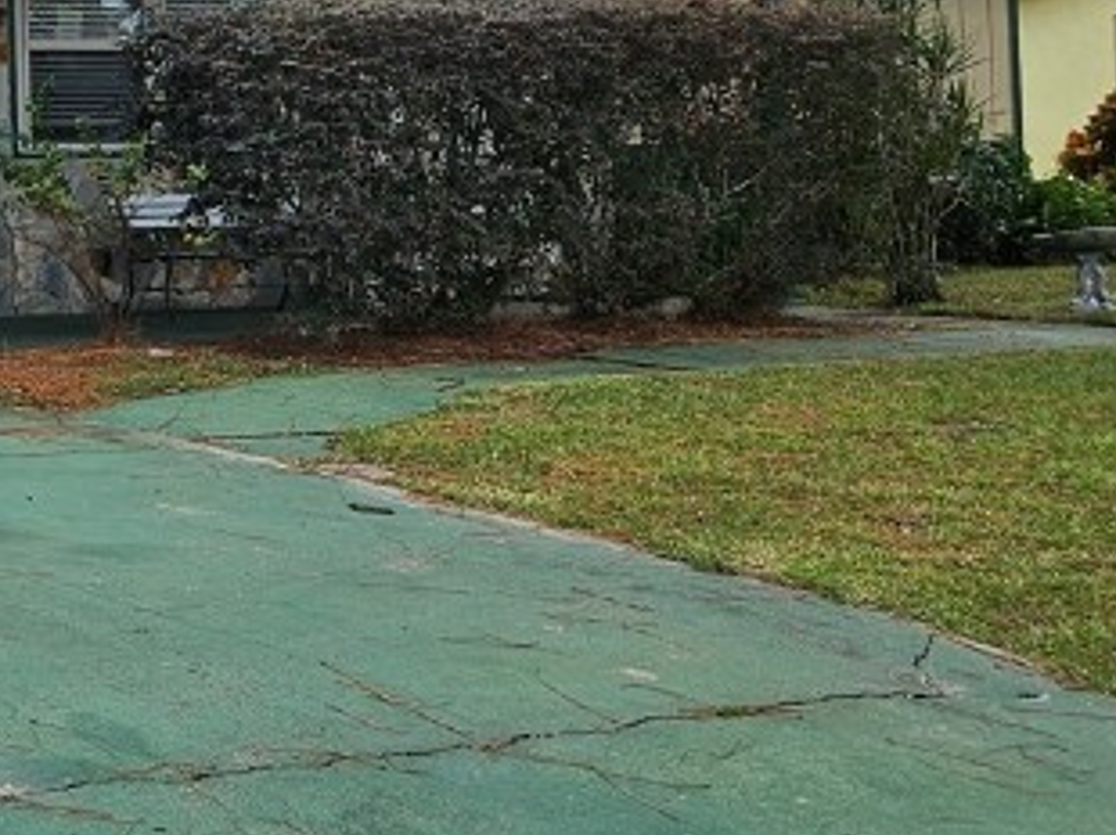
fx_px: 2448
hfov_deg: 22.8
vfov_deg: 19.0
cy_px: 50
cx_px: -349
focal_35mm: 76
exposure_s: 1/648
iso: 25
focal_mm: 5.4
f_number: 1.8
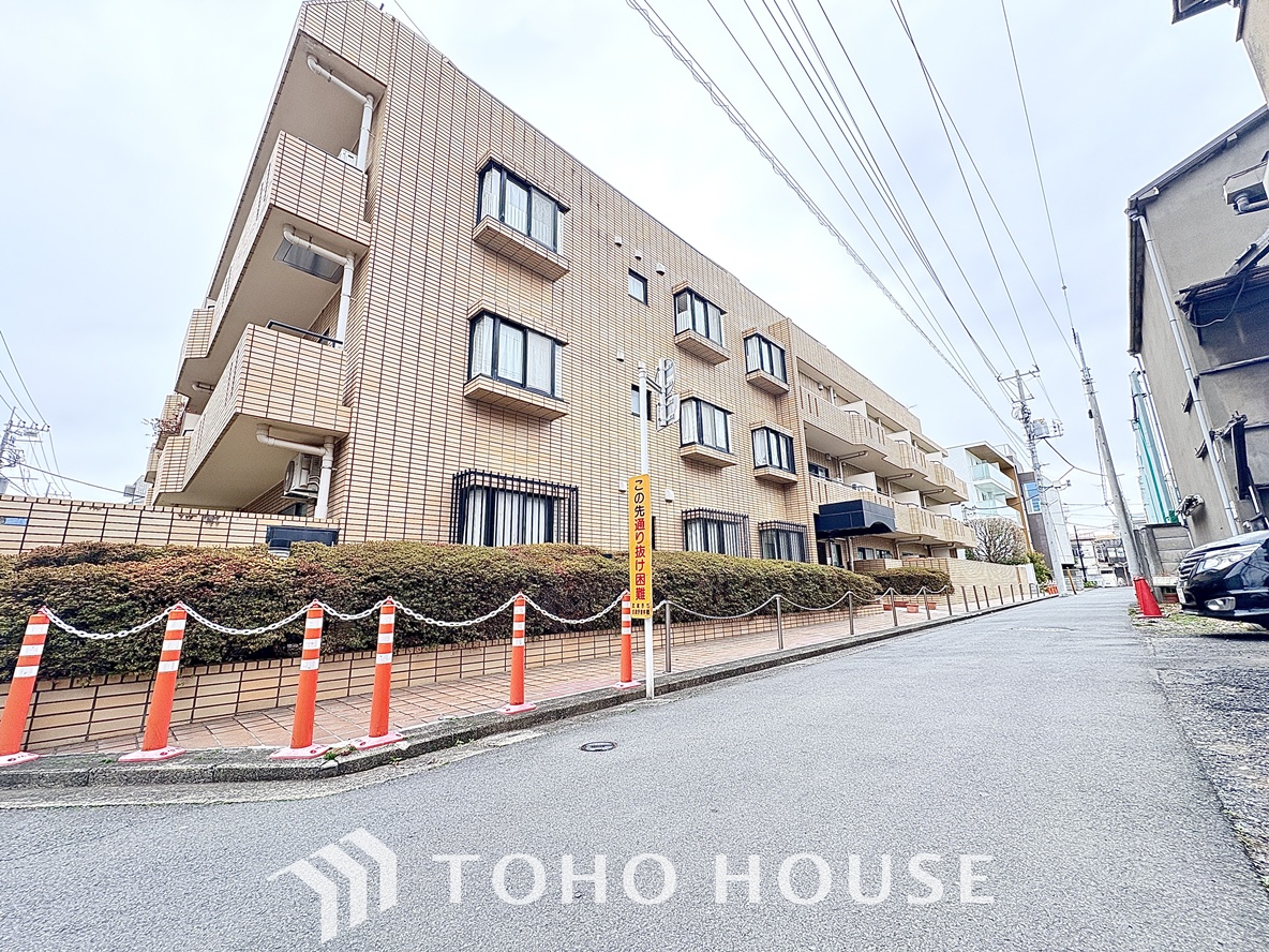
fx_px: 513
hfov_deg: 102.1
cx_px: 634
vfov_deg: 85.7
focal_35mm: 14
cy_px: 476
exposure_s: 1/122
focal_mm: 2.22
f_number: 2.2
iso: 80
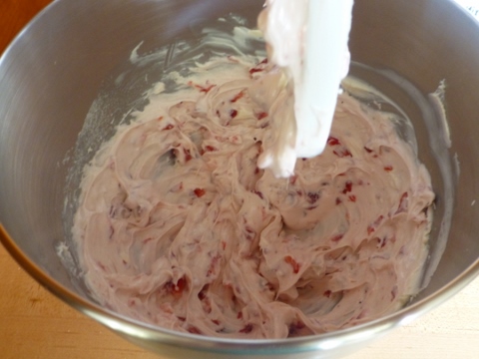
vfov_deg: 46.8
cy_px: 180
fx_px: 415
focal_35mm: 30
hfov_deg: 60.0
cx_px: 240
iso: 400
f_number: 3.6
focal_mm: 5.4
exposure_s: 1/10
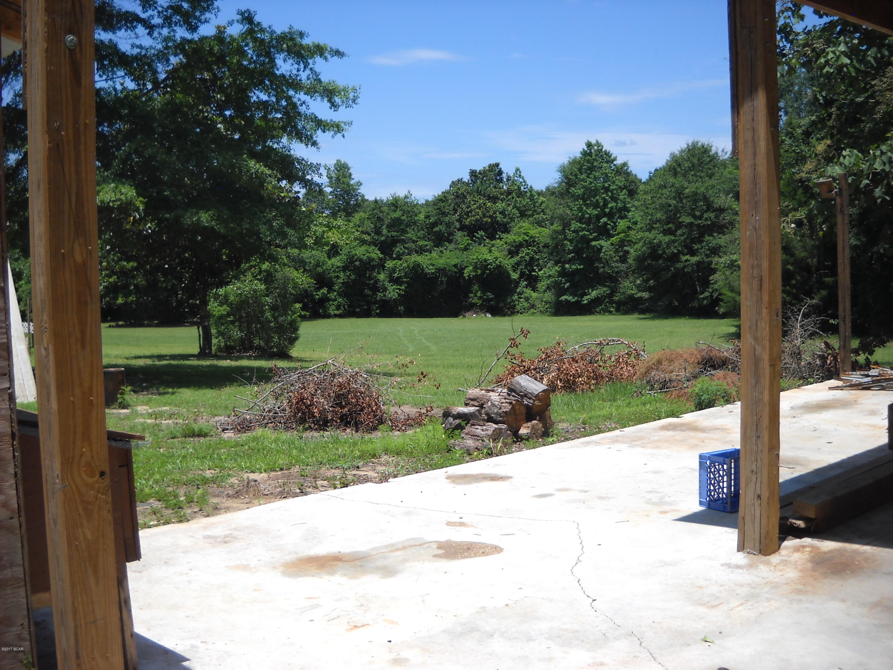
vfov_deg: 35.1
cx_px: 446
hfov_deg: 45.8
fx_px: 1058
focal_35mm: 41
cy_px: 335
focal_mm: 6.72
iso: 64
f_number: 5.5
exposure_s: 1/272
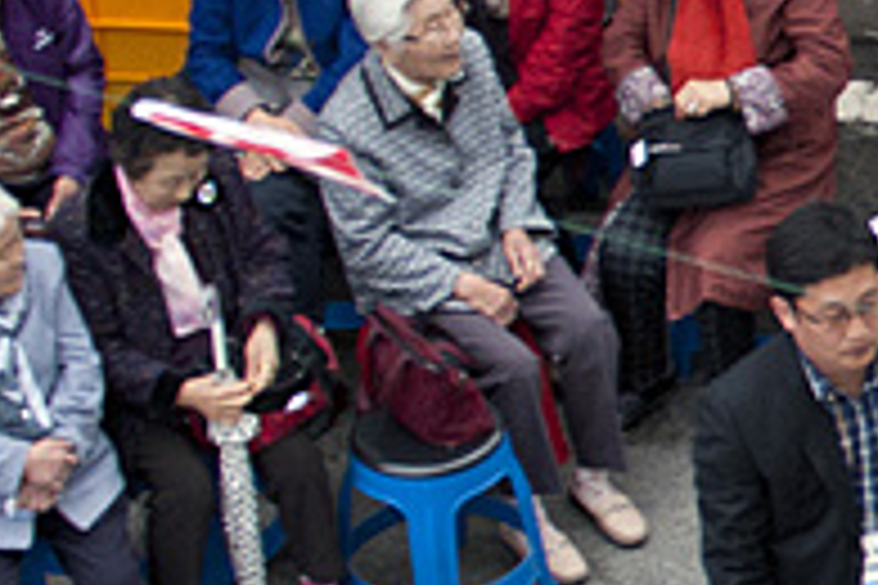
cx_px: 1792
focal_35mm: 307
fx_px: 7487
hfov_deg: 6.5
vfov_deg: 4.5
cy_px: 261
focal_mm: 50
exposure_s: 1/1000
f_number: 5
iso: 400
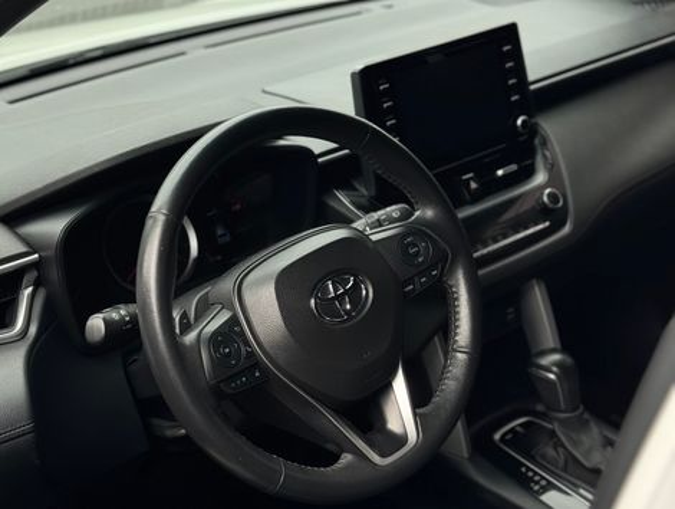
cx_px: 338
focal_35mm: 48
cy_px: 254
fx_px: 937
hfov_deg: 39.6
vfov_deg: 30.3
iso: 64
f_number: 1.78
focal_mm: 6.76
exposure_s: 1/503
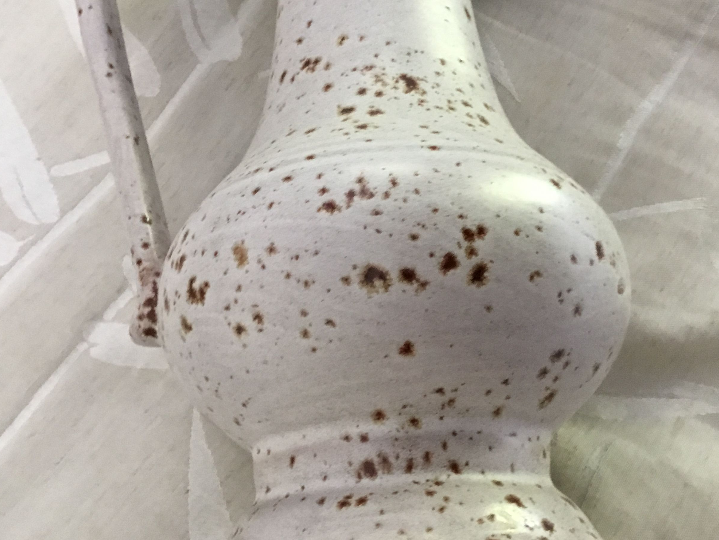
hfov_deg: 44.8
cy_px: 220
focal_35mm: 42
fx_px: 872
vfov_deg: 34.3
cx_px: 362
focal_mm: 3.3
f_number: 2.4
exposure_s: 1/33
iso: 200
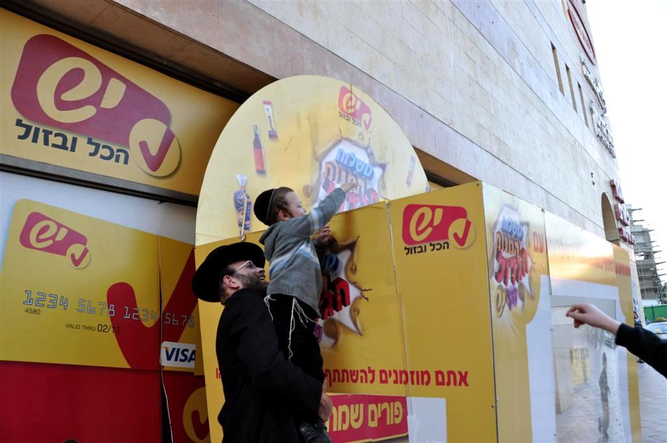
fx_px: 500
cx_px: 334
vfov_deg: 47.8
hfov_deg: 67.4
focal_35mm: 27
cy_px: 222
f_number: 6.3
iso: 400
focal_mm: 18
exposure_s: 1/160
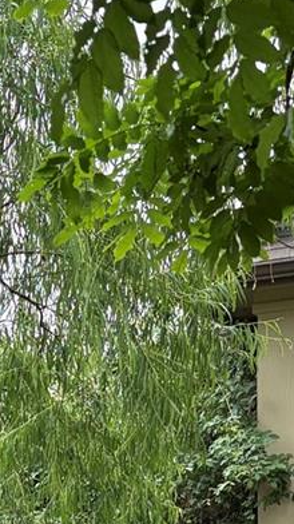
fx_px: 1541
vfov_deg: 18.6
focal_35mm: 111
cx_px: -152
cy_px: 571
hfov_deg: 10.5
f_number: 1.6
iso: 125
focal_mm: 5.96
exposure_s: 1/107
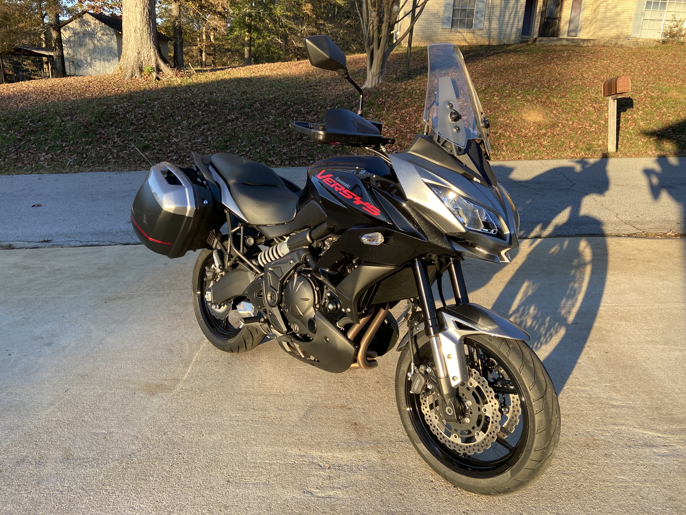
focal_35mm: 26
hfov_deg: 67.3
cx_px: 343
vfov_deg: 53.1
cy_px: 258
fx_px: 515
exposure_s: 1/346
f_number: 1.8
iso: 32
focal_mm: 4.25
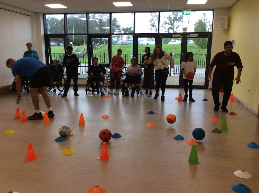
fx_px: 239
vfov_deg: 44.1
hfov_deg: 56.9
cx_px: 130
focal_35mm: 32
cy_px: 96
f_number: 2.4
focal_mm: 3.3
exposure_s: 1/100
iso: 50
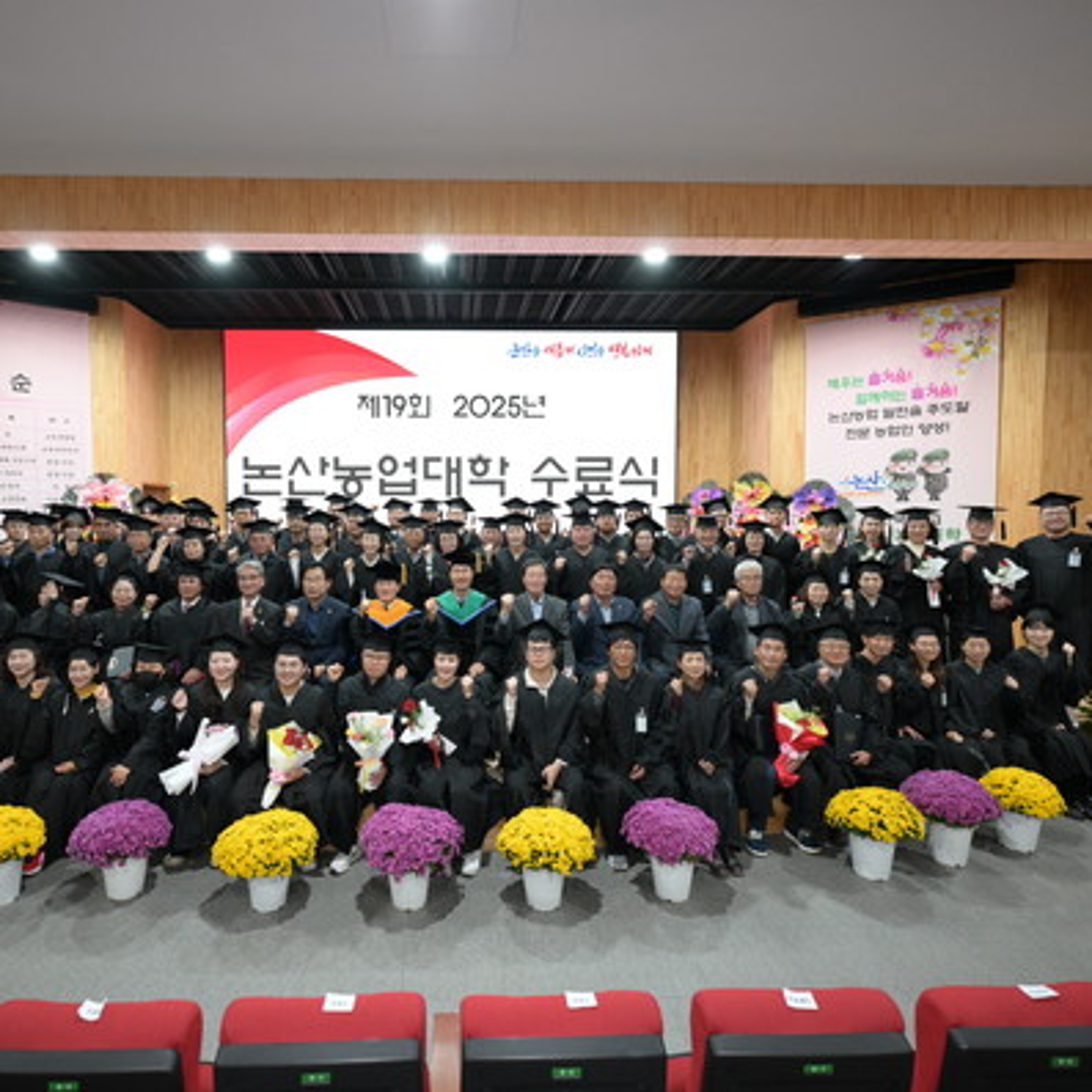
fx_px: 642
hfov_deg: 80.3
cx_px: 473
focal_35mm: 18
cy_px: 547
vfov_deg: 80.7
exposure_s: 1/200
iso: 2500
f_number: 3.2
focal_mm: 14
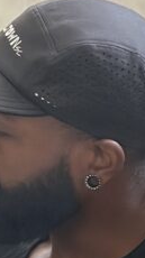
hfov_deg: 5.1
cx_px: -121
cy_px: -49
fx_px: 1596
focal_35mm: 233
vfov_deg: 9.1
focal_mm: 6.86
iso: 250
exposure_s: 1/60
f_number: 1.78
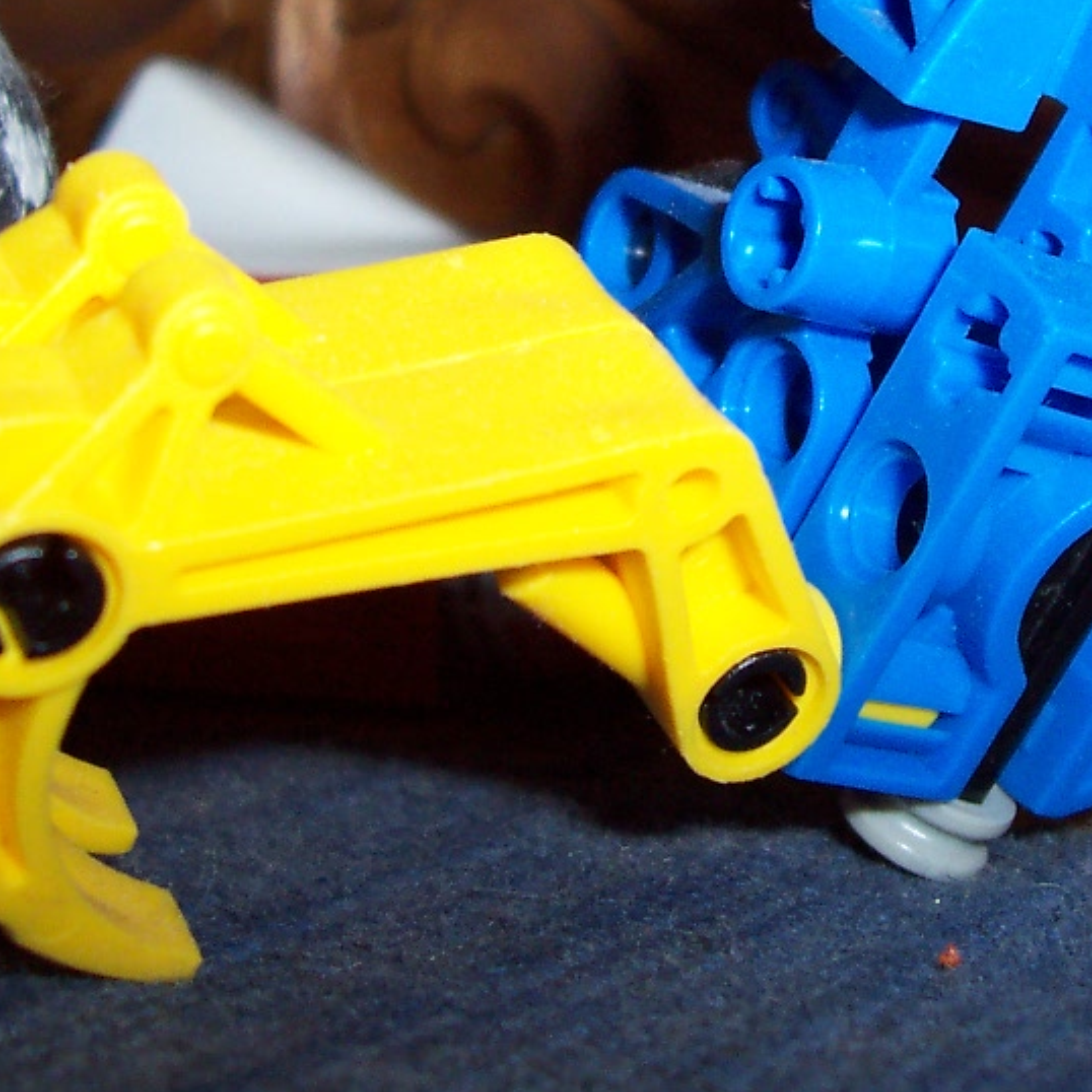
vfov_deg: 23.4
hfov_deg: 23.3
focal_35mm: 73
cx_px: 887
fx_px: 2605
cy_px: 258
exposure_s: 1/60
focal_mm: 5.6
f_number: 2.8
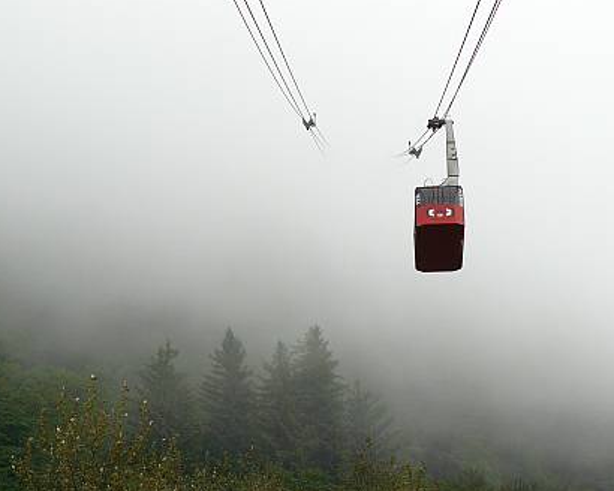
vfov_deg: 13.6
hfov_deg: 17.0
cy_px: 263
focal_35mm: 113
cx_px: 343
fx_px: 2053
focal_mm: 16.5
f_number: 4
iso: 100
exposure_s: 1/200
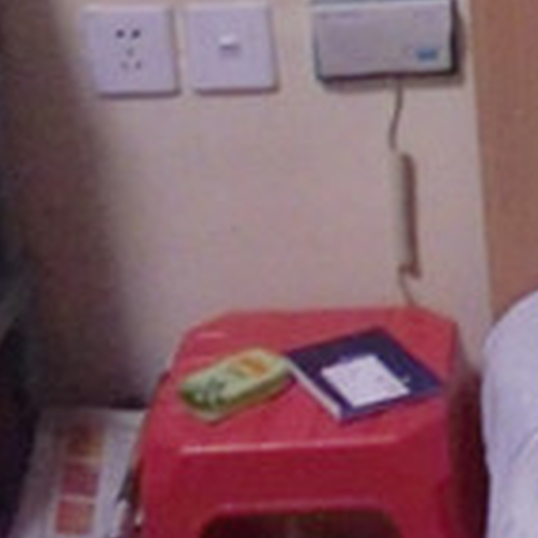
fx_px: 1969
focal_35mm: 112
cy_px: -28
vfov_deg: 15.2
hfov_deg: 14.0
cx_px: 936
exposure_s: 1/40
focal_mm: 6.3
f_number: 2.8
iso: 1600
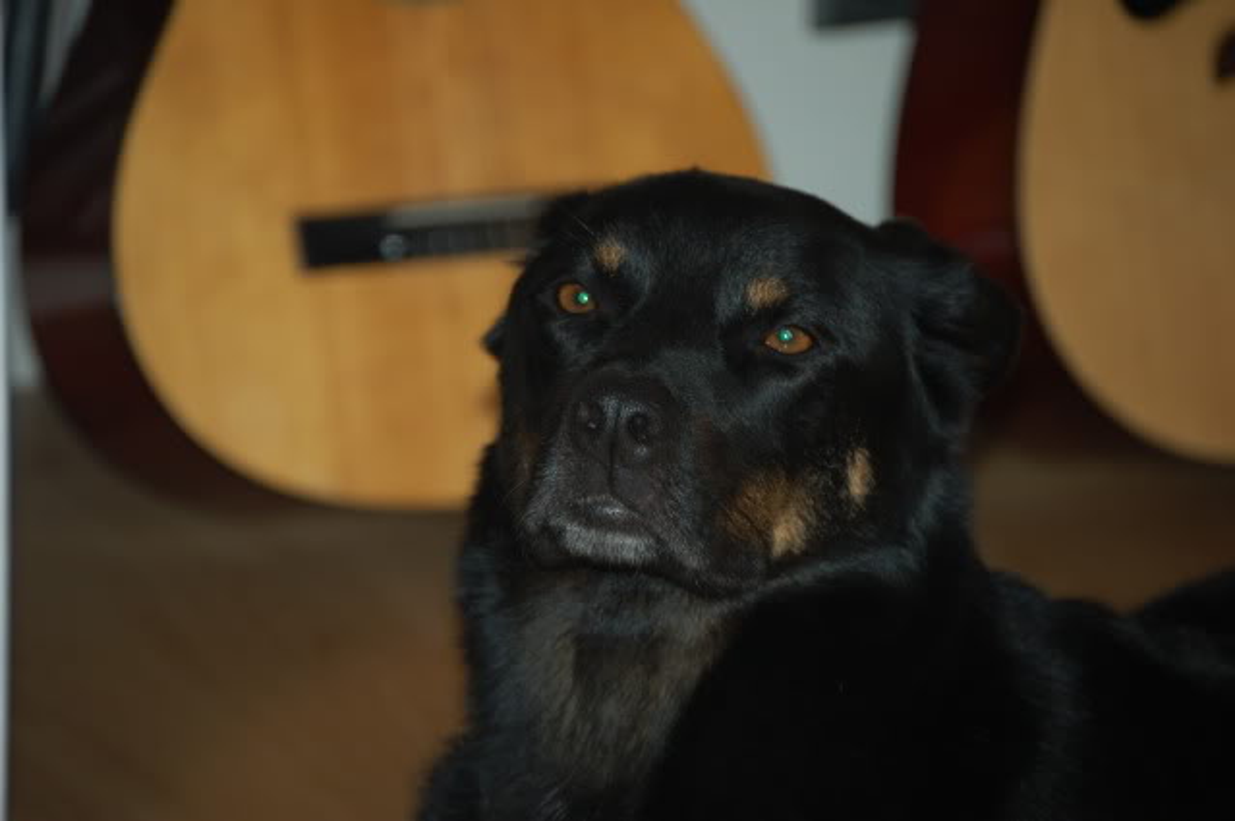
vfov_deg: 6.3
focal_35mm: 218
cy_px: 410
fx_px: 7455
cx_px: 618
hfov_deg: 9.5
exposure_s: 1/60
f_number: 5.3
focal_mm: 145
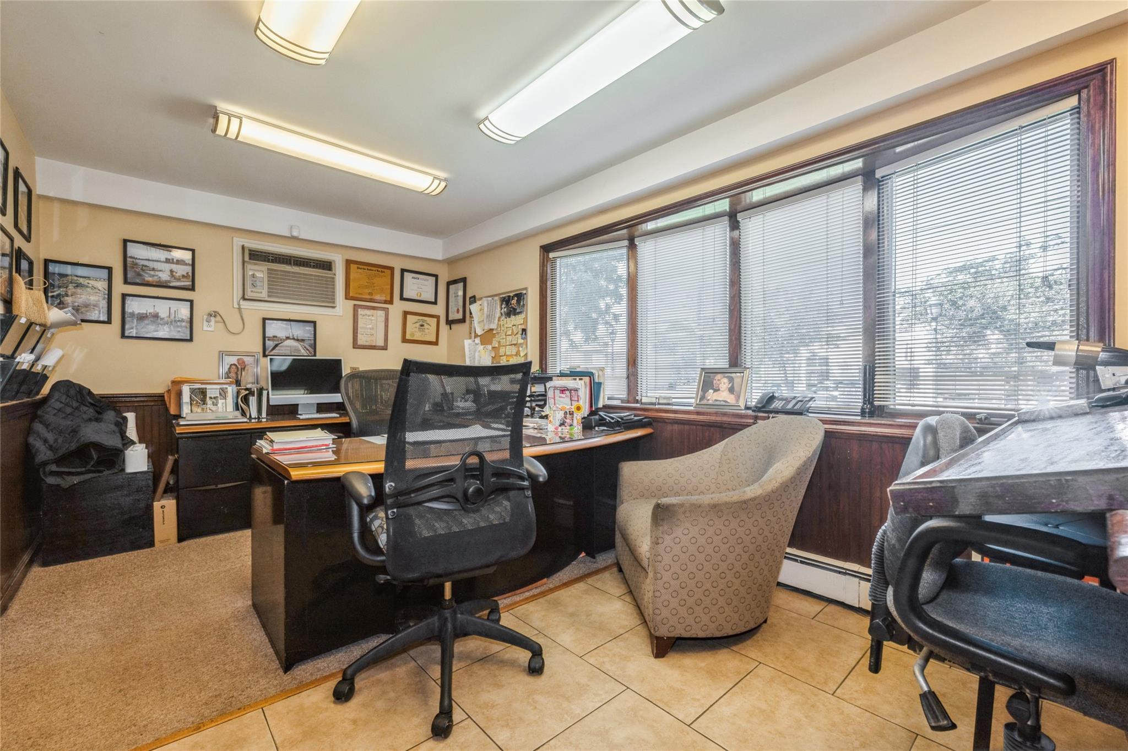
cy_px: 376
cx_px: 564
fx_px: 470
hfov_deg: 100.4
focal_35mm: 15
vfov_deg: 77.3
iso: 400
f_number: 11
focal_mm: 15
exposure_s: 1/15
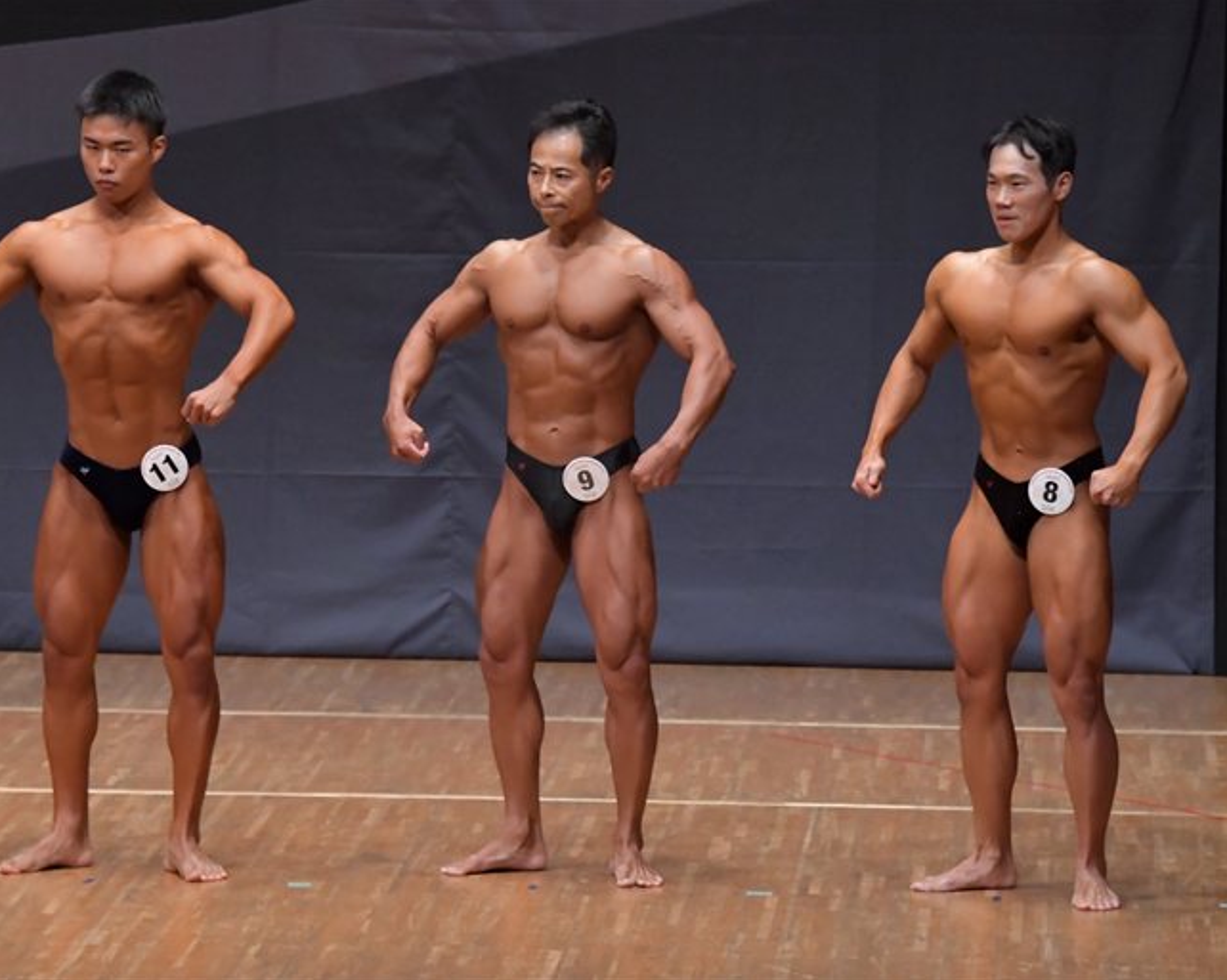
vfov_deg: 5.4
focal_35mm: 289
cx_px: 580
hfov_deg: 6.7
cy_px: 489
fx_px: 10490
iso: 6400
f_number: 5.6
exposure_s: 1/400
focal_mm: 170
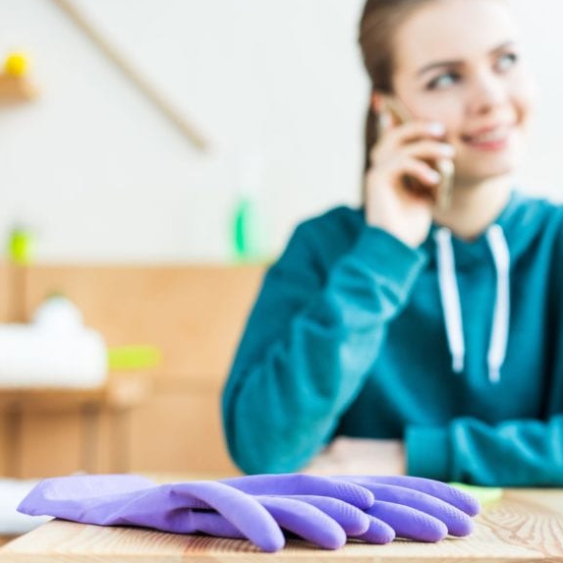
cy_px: 257
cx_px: 447
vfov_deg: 24.6
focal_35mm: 70
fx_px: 1288
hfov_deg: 24.3
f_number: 2.5
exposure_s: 1/160
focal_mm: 50
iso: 500
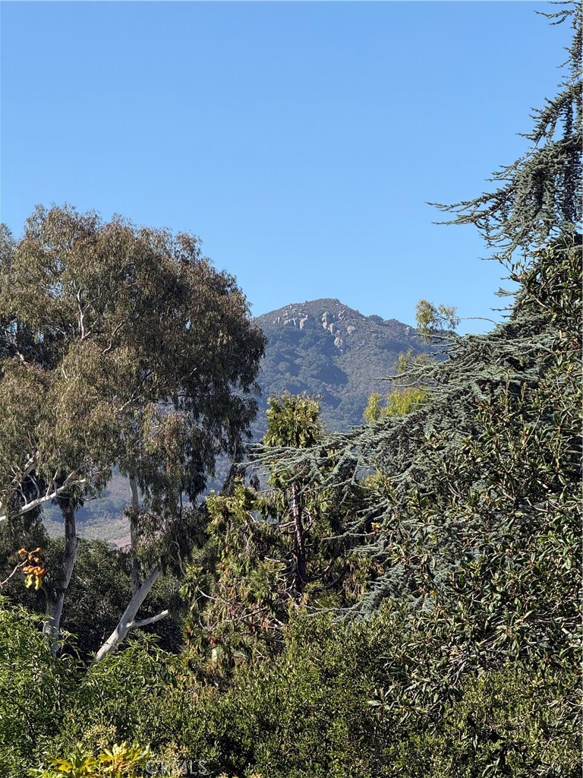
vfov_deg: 16.4
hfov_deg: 12.3
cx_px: 292
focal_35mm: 120
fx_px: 2695
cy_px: 389
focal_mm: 15.66
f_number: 2.8
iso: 50
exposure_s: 1/1033
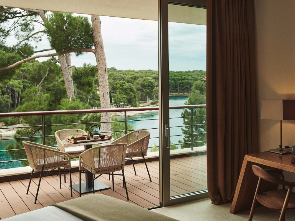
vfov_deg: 37.7
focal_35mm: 38
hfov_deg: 48.9
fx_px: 324
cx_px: 160
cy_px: 111
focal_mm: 35
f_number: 8
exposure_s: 1/50
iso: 200
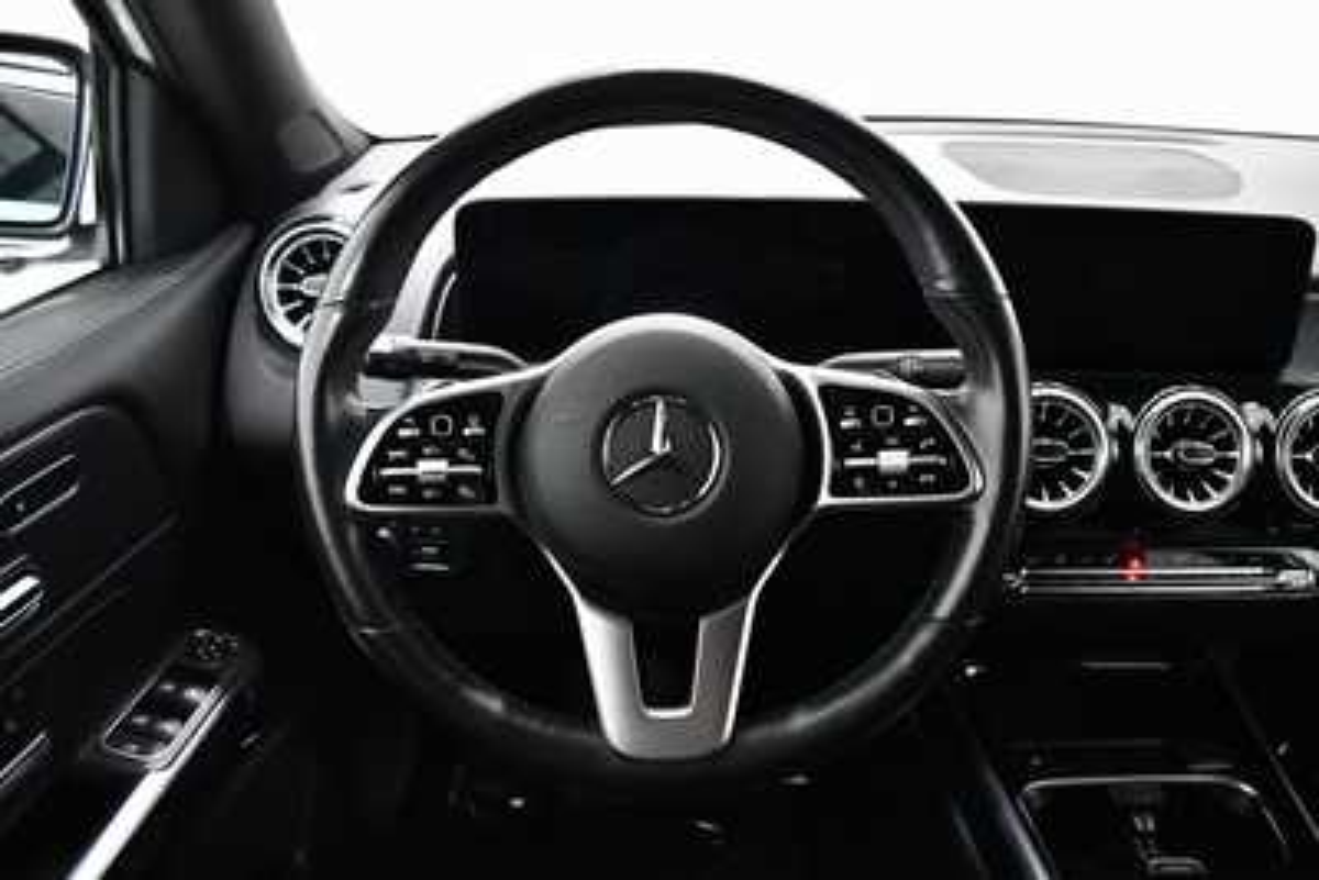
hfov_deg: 67.4
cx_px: 660
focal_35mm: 27
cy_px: 440
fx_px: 990
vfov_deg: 48.0
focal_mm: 18
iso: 4500
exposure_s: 1/60
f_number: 3.5
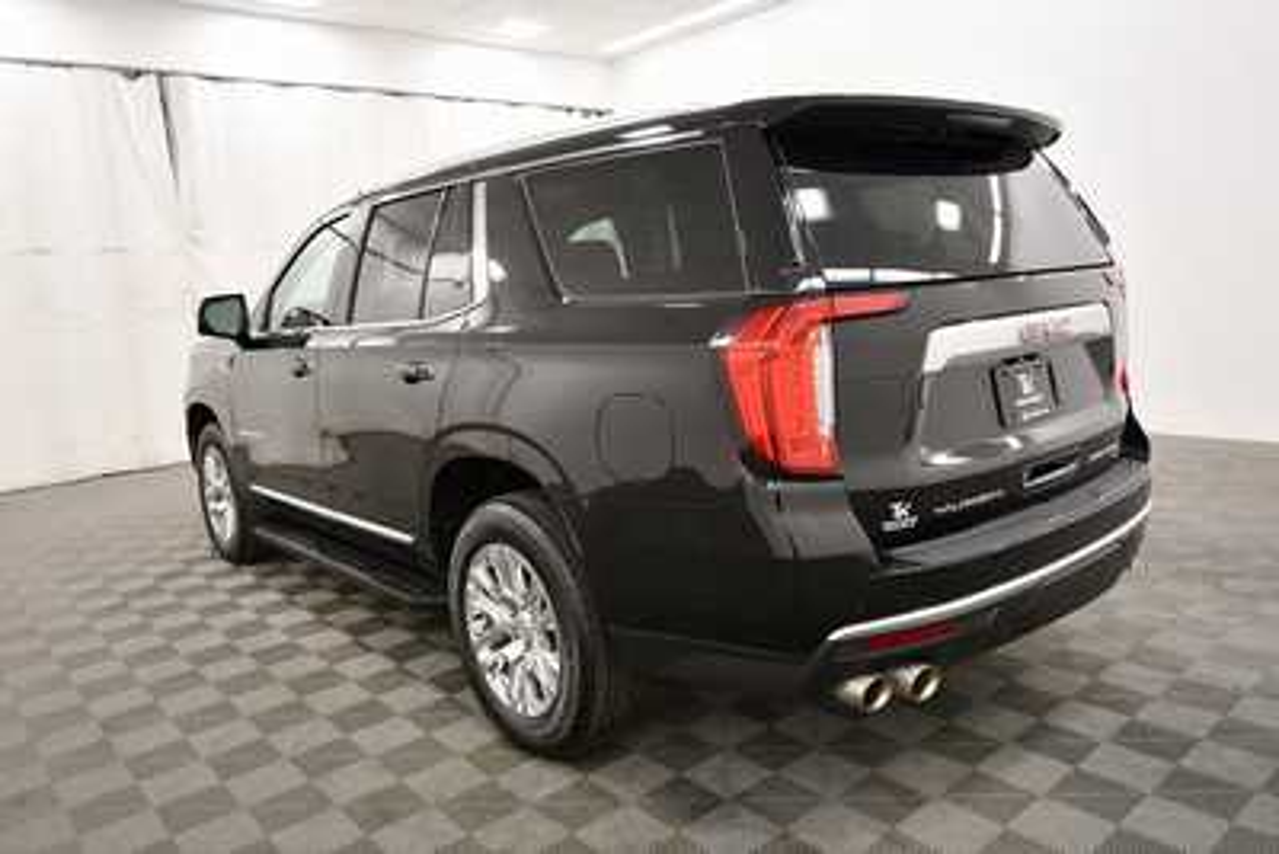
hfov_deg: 71.5
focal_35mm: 25
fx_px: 888
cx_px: 640
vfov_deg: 51.3
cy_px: 427
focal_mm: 17
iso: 1250
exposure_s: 1/125
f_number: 5.3
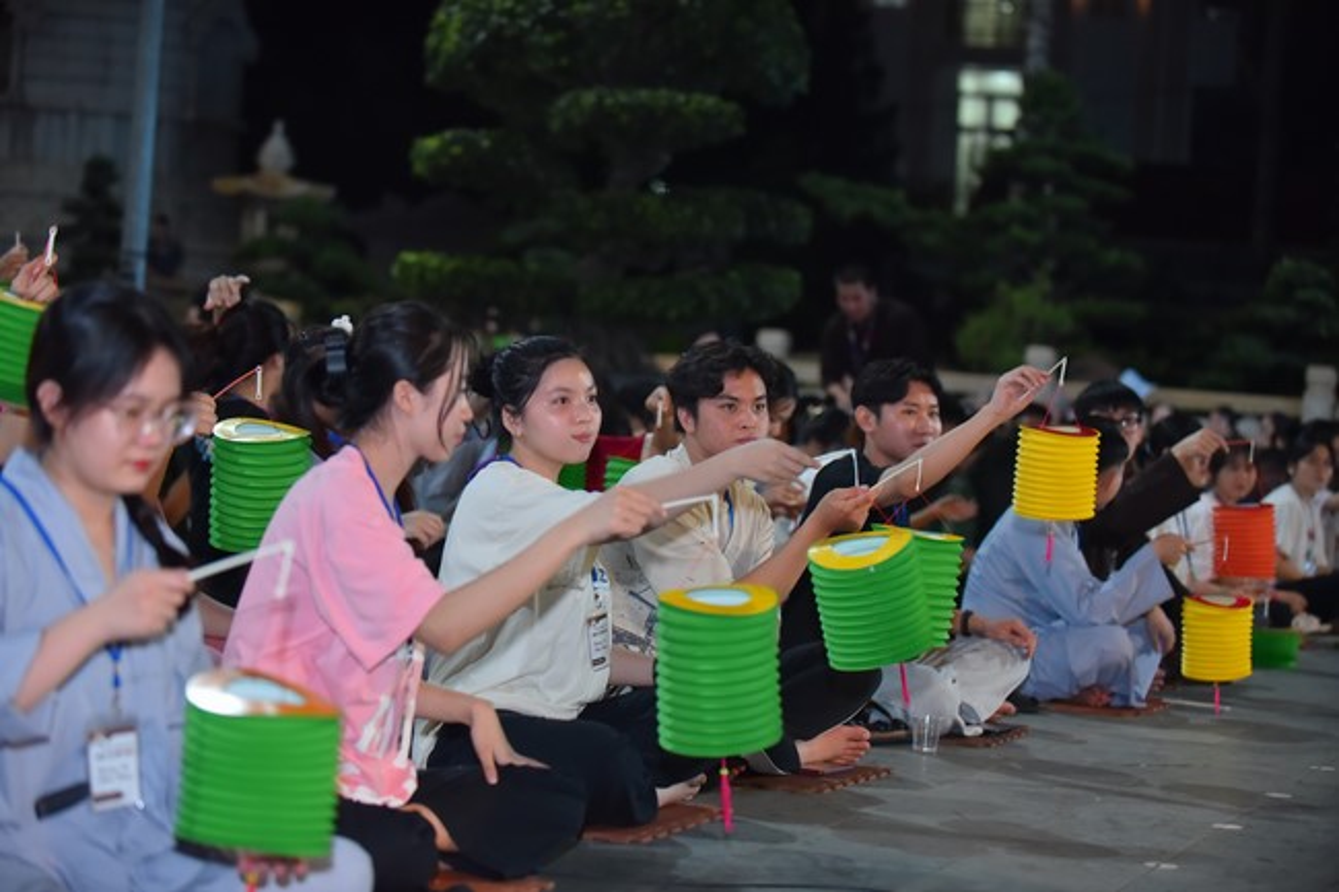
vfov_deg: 16.6
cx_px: 670
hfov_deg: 24.8
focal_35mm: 82
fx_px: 3049
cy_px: 446
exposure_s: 1/200
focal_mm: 82
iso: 2000
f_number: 2.8
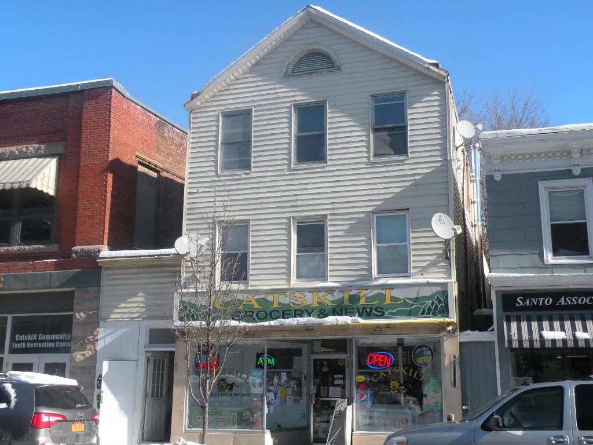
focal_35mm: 42
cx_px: 296
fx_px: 719
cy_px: 222
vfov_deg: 34.3
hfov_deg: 44.8
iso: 64
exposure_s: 1/231
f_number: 5.6
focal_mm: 7.4
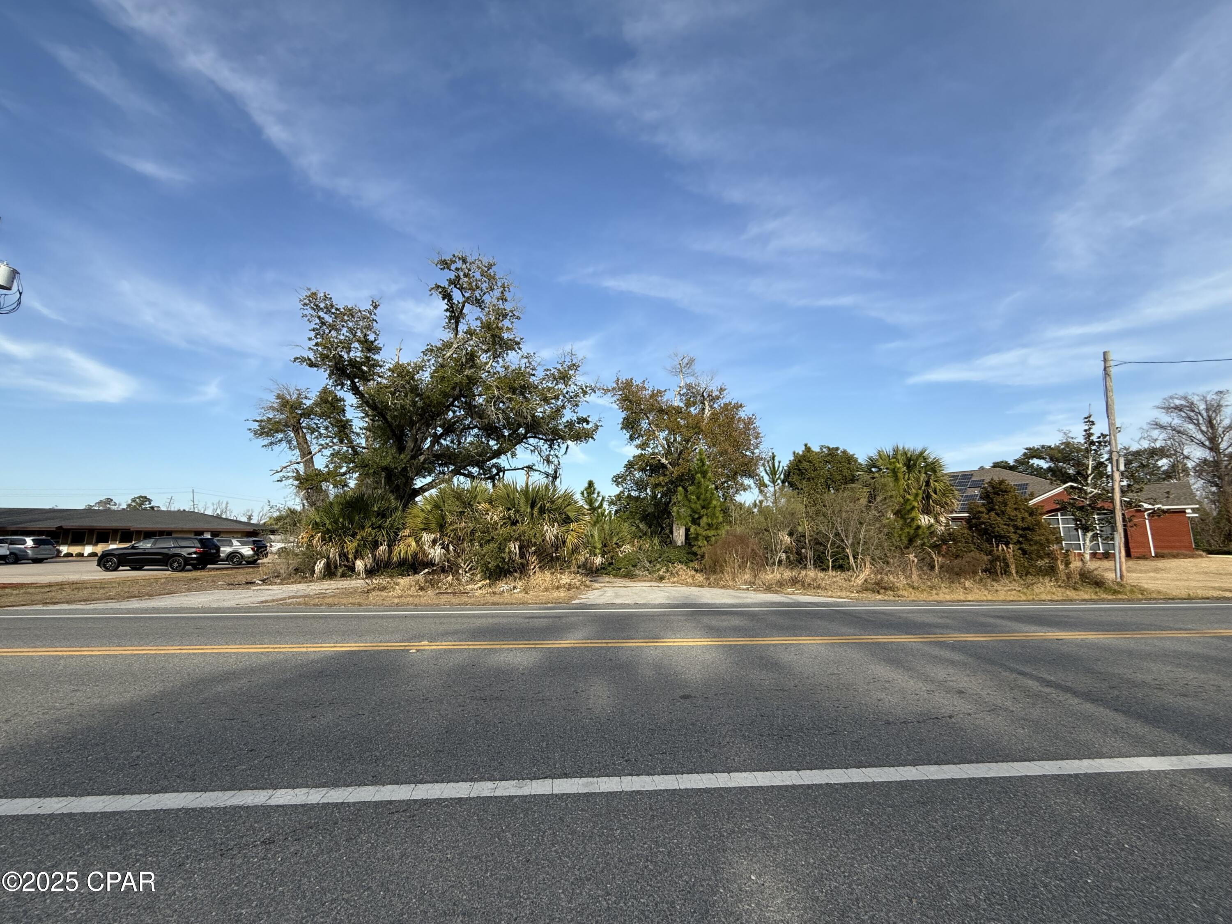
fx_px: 498
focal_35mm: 14
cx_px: 616
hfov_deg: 102.1
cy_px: 462
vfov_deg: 85.7
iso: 50
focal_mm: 2.22
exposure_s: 1/1235
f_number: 2.2
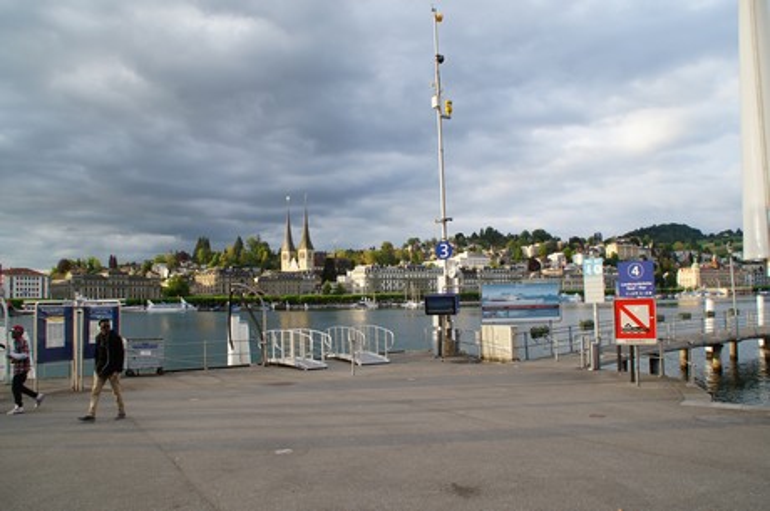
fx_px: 576
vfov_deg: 47.8
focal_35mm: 27
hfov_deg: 67.5
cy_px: 256
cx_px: 385
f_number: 9
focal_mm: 18
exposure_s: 1/40
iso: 100
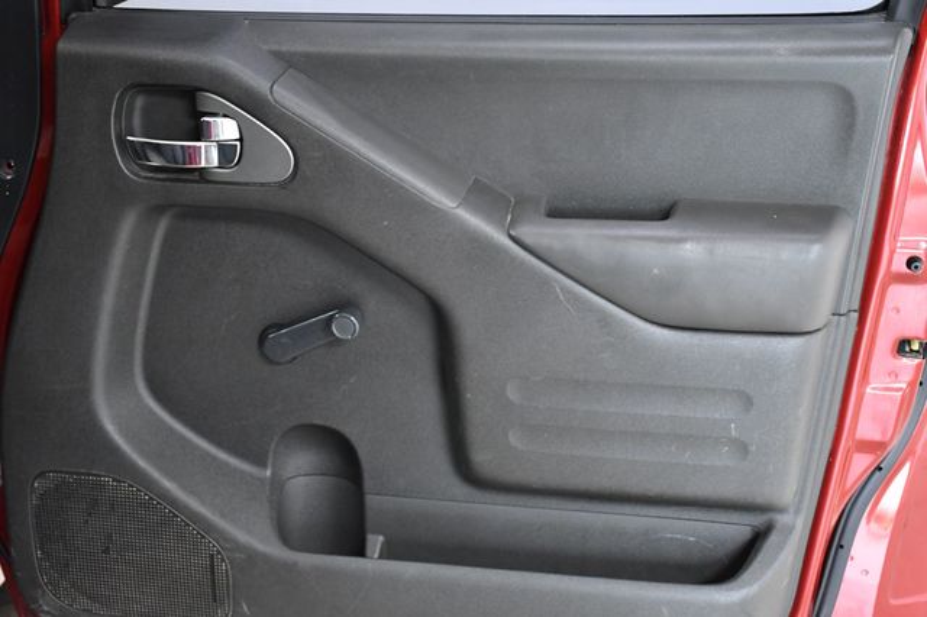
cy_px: 308
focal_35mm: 57
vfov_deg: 23.8
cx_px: 464
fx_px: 1467
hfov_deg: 35.1
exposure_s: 1/100
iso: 2500
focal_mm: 38
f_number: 5
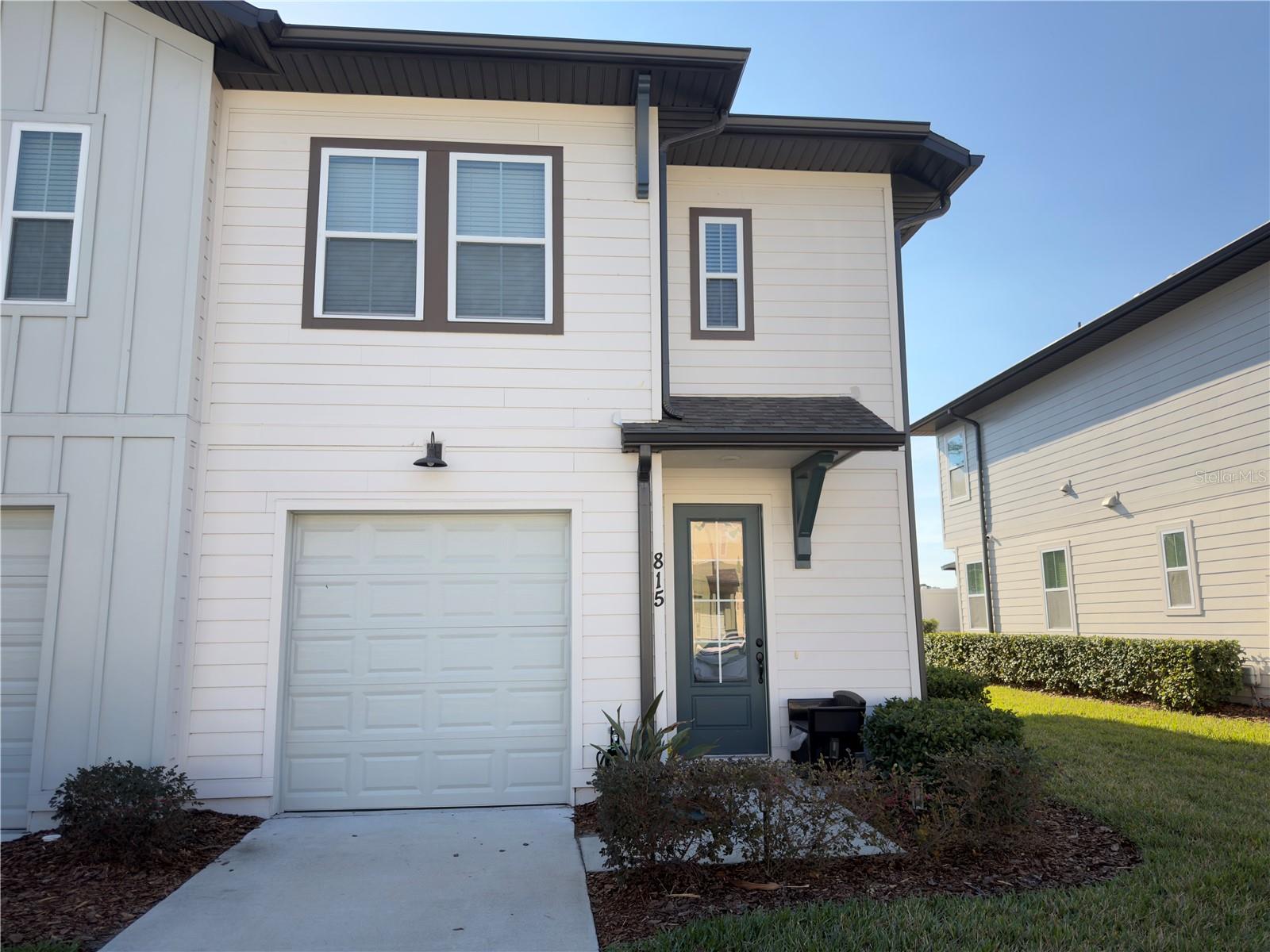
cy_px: 476
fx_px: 881
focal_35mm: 24
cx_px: 635
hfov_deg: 71.6
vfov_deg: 56.8
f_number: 1.78
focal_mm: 6.76
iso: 80
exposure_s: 1/1876
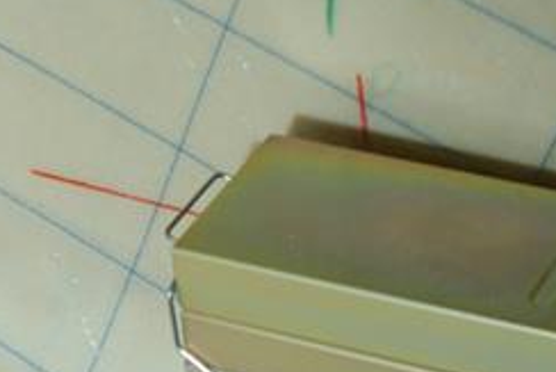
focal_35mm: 189
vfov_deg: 7.3
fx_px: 2921
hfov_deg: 10.8
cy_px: 67
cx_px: 64
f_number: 5
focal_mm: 30
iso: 200
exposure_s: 1/50
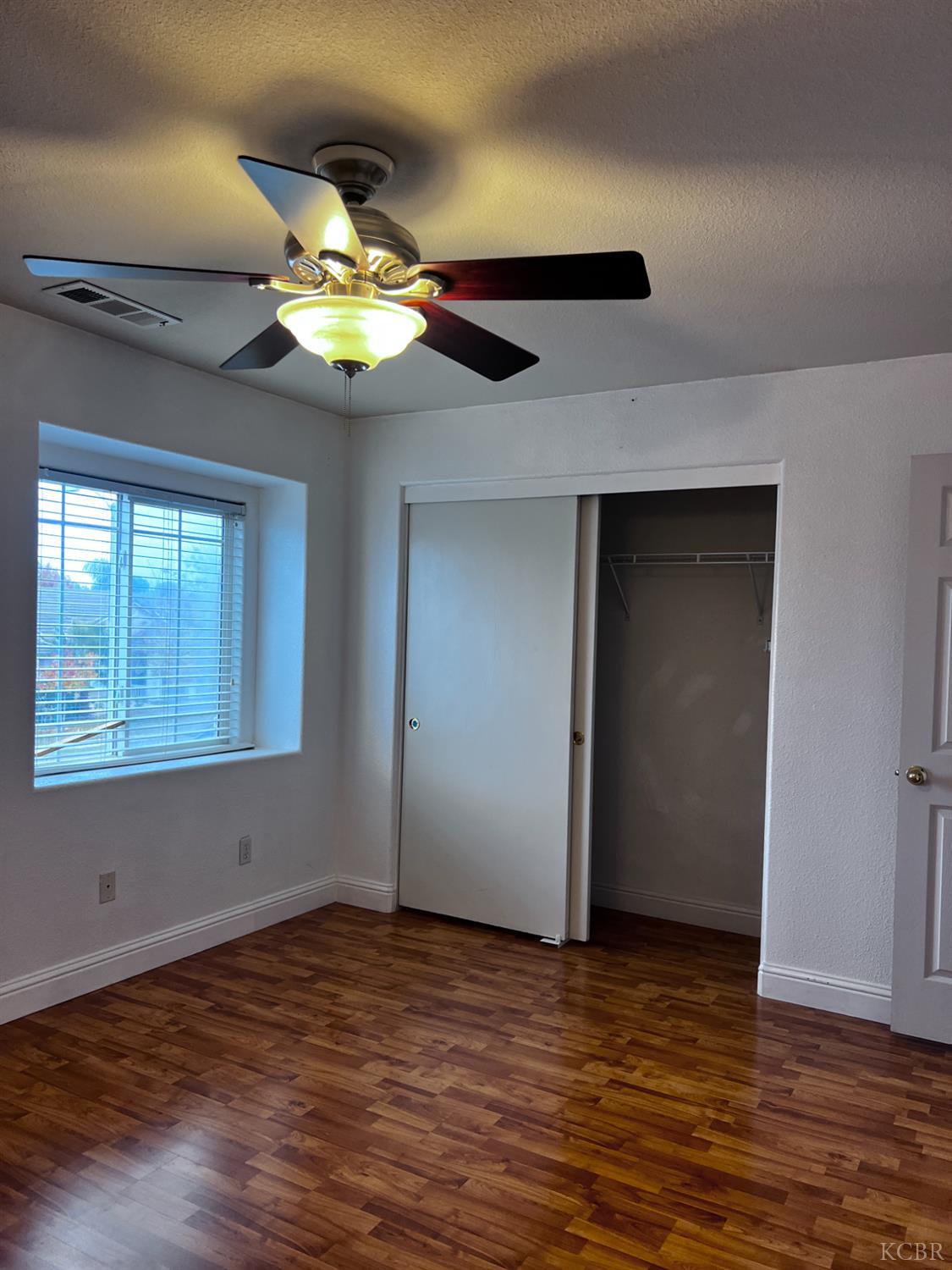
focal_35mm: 26
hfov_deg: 53.1
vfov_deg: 67.3
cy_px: 635
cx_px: 476
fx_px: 953
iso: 100
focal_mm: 5.7
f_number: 1.5
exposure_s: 1/120
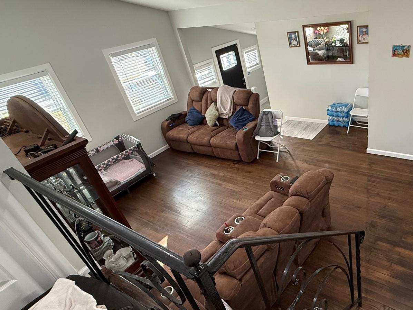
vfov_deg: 56.8
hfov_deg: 68.0
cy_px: 155
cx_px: 298
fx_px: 286
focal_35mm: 24
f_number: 2.2
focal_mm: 2.22
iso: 320
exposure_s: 1/120
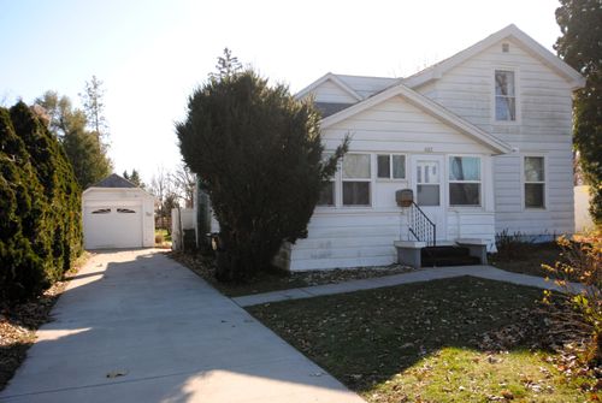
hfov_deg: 57.2
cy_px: 202
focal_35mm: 33
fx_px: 553
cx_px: 301
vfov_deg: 40.1
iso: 100
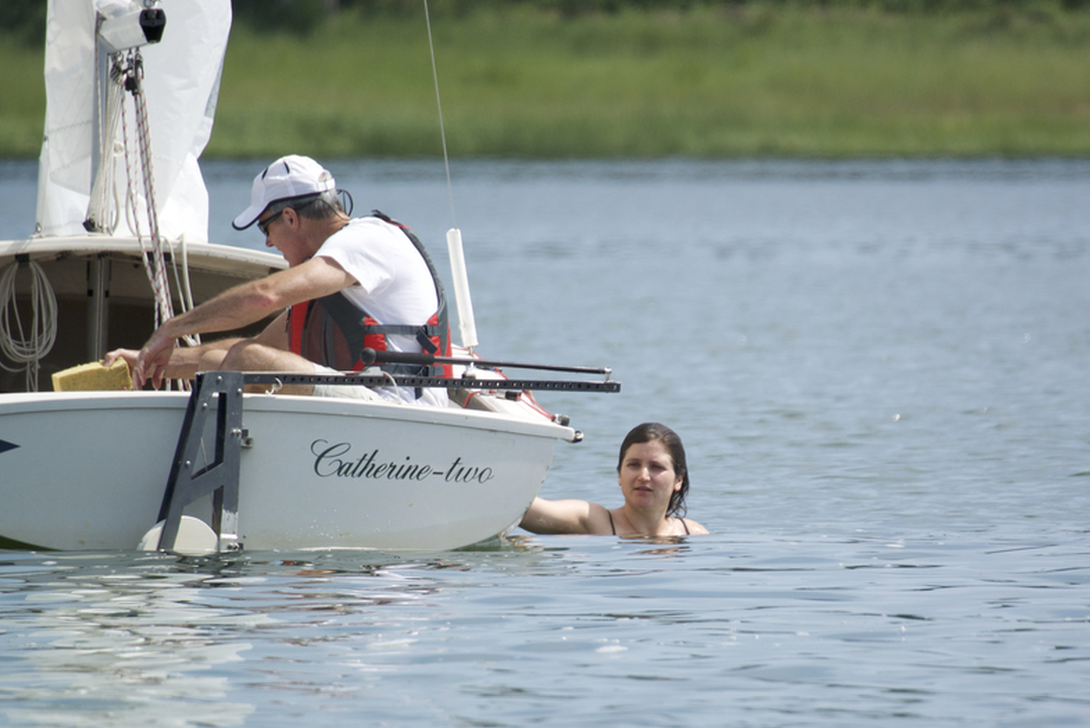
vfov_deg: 1.3
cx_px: 644
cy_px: 468
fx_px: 31983
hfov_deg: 2.0
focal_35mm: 1056
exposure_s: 1/640
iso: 160
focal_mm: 300
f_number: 5.6
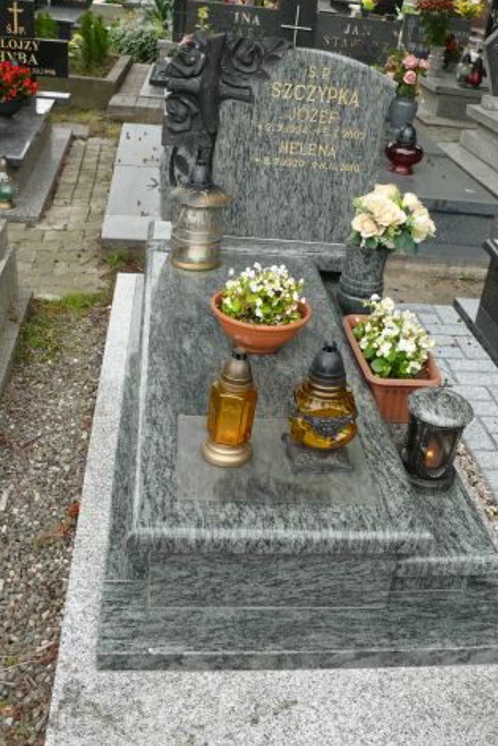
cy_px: 373
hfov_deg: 35.9
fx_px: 767
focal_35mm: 37
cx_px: 283
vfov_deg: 51.9
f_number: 3.6
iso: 100
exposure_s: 1/100
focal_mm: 7.4
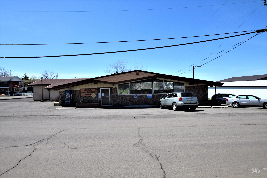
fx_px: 156
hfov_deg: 81.2
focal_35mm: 21
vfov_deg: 59.5
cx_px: 134
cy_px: 89
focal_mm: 14
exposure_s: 1/400
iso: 200
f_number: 10
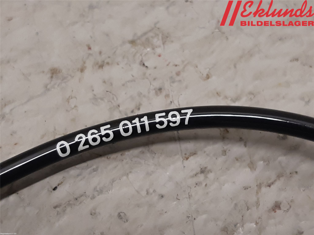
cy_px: 118
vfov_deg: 53.1
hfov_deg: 67.3
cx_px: 157
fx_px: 236
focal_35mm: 26
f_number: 1.7
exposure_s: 1/50
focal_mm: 3.93
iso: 125
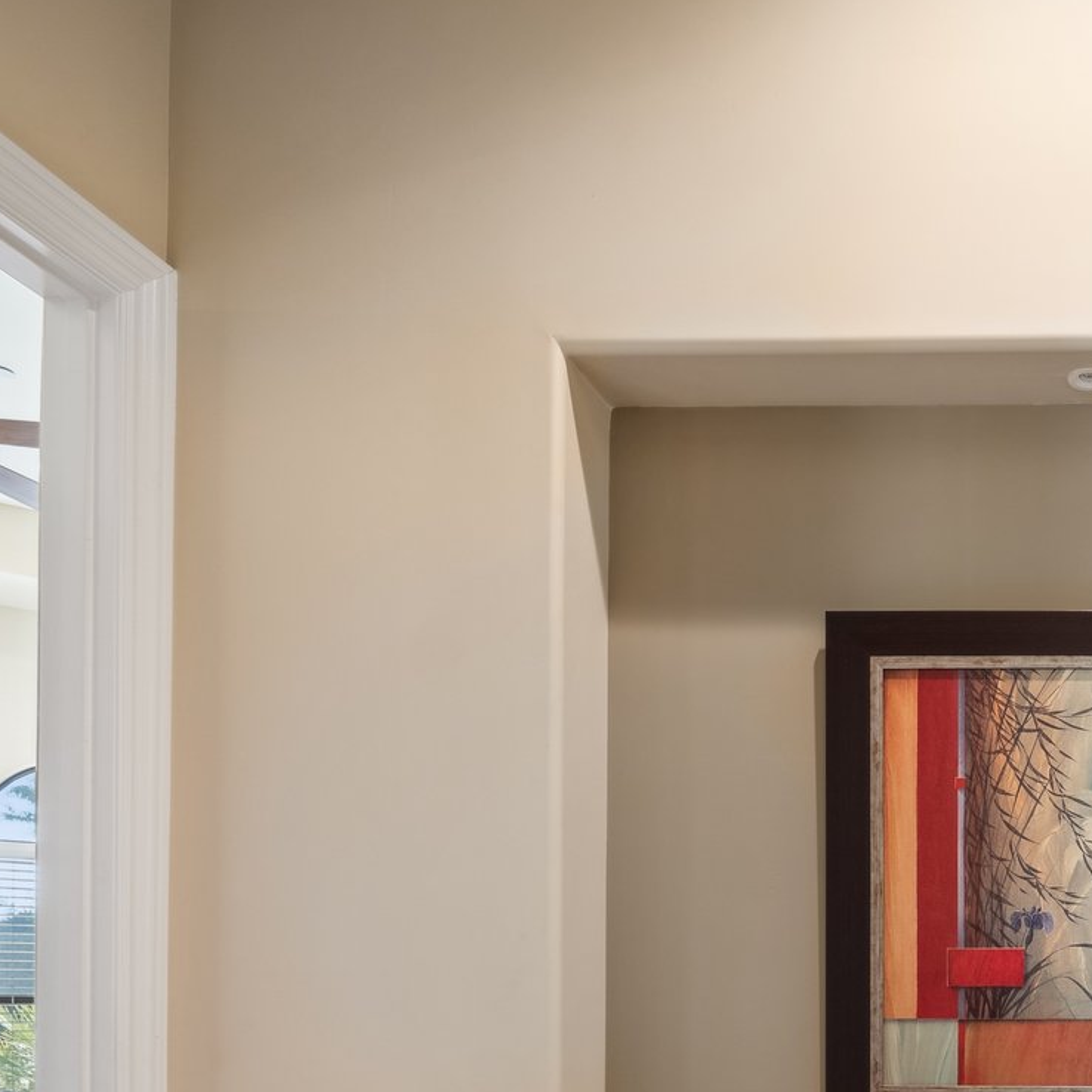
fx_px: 1178
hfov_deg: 42.9
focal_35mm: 33
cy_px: 992
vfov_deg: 45.0
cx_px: 1089
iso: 400
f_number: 8
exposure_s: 1/3.33
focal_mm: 14
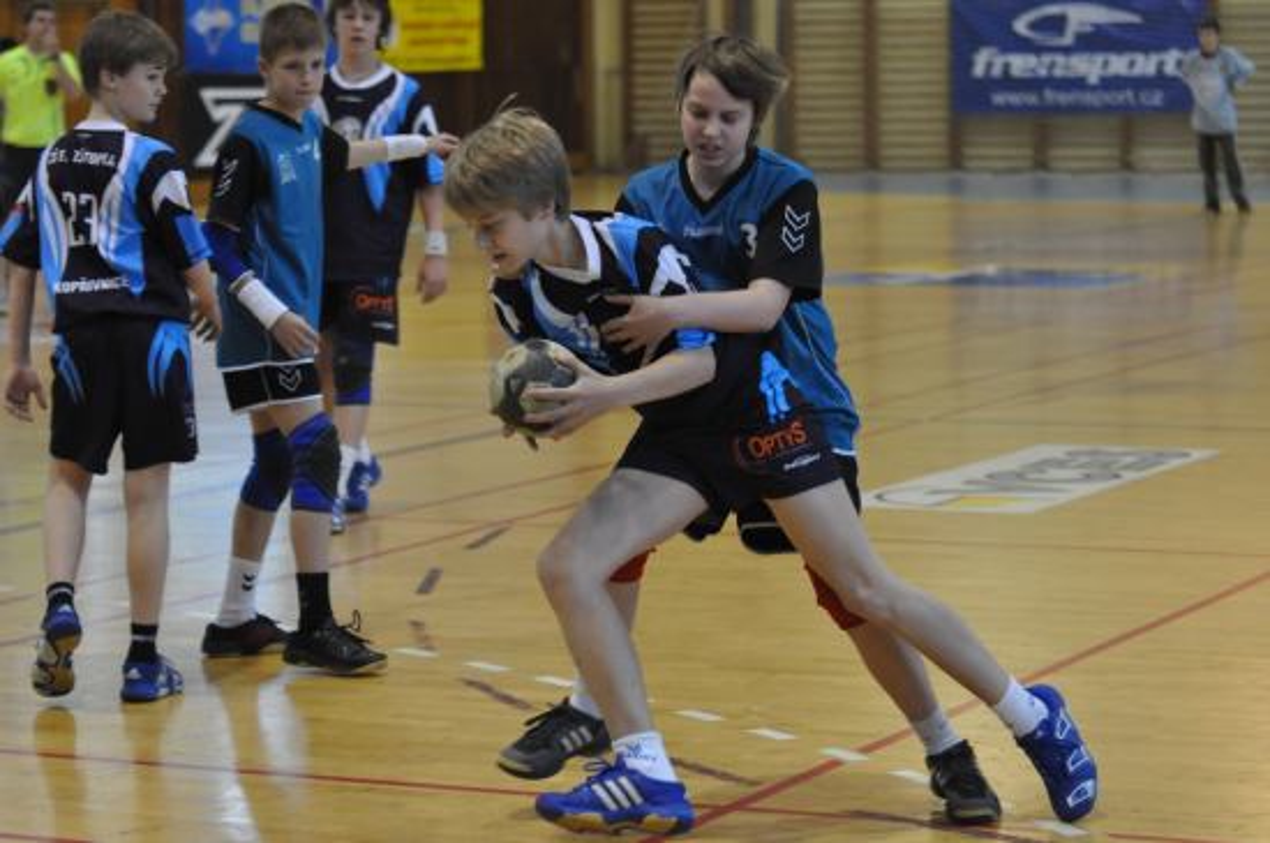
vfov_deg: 13.0
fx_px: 3699
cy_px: 422
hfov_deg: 19.5
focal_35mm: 105
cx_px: 635
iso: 1600
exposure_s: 1/320
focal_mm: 70
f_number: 2.8
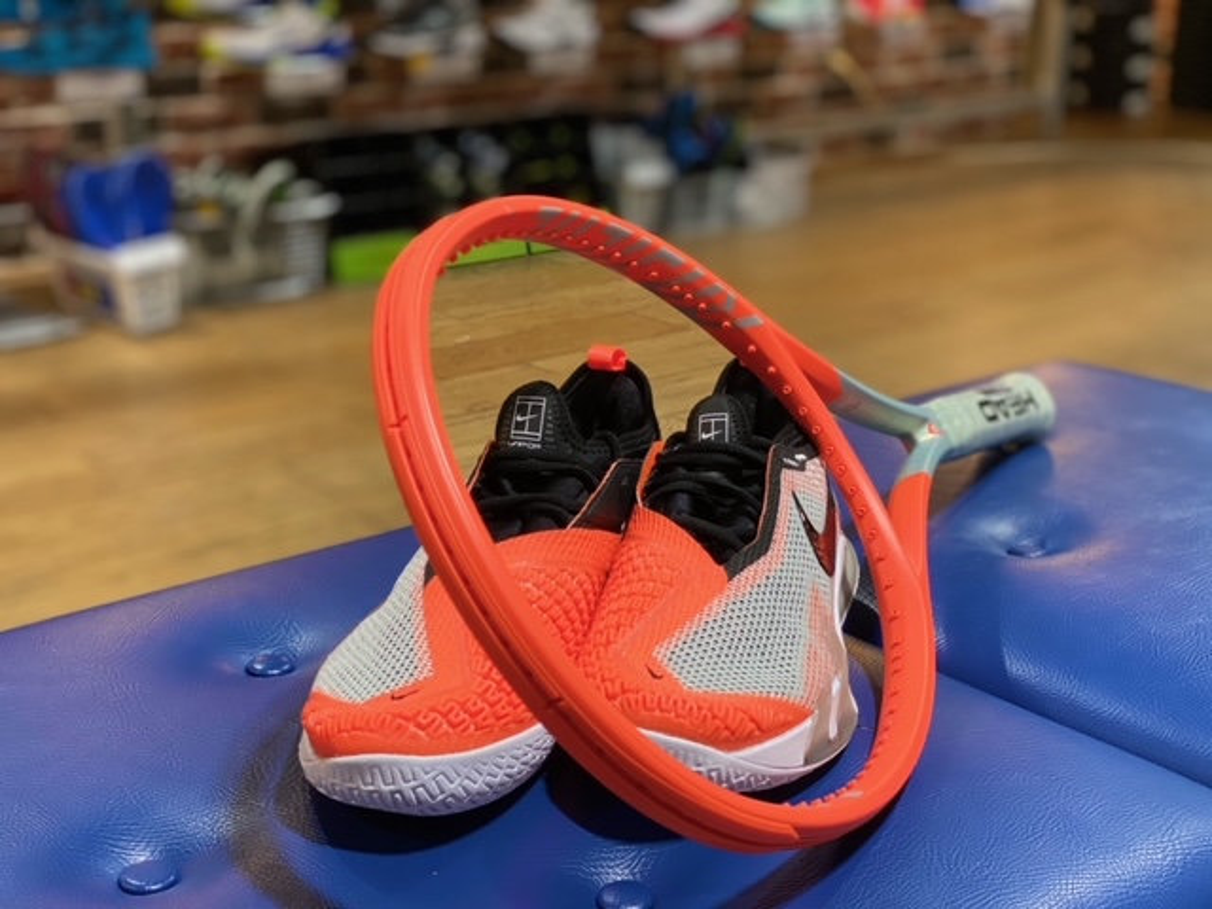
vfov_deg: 28.0
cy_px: 454
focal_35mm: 52
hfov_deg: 36.8
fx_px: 1821
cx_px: 606
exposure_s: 1/100
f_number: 2
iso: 200
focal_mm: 6
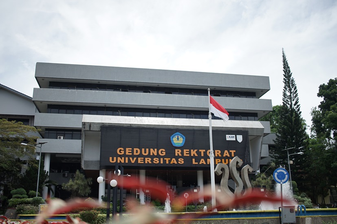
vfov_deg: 36.9
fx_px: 337
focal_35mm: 36
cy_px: 112
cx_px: 168
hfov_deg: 53.1
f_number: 2.8
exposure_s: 1/1600
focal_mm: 24
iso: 100
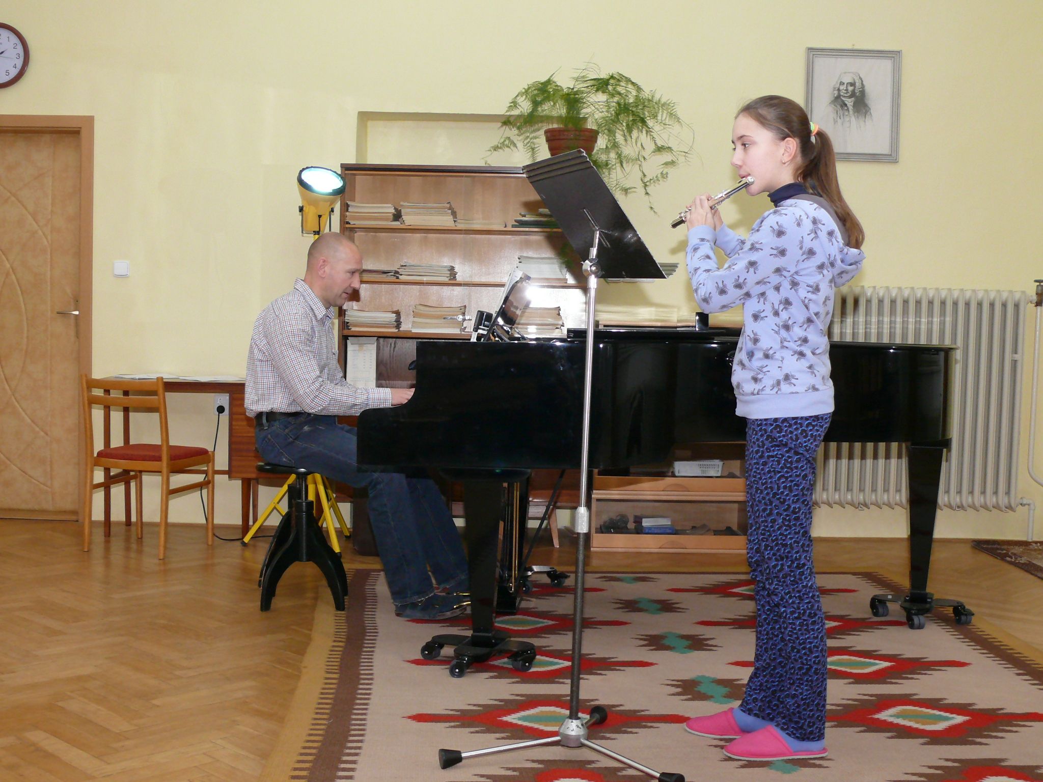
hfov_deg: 41.2
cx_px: 522
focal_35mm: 46
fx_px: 1386
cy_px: 391
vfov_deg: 31.5
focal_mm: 8.6
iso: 200
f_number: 2.8
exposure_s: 1/30
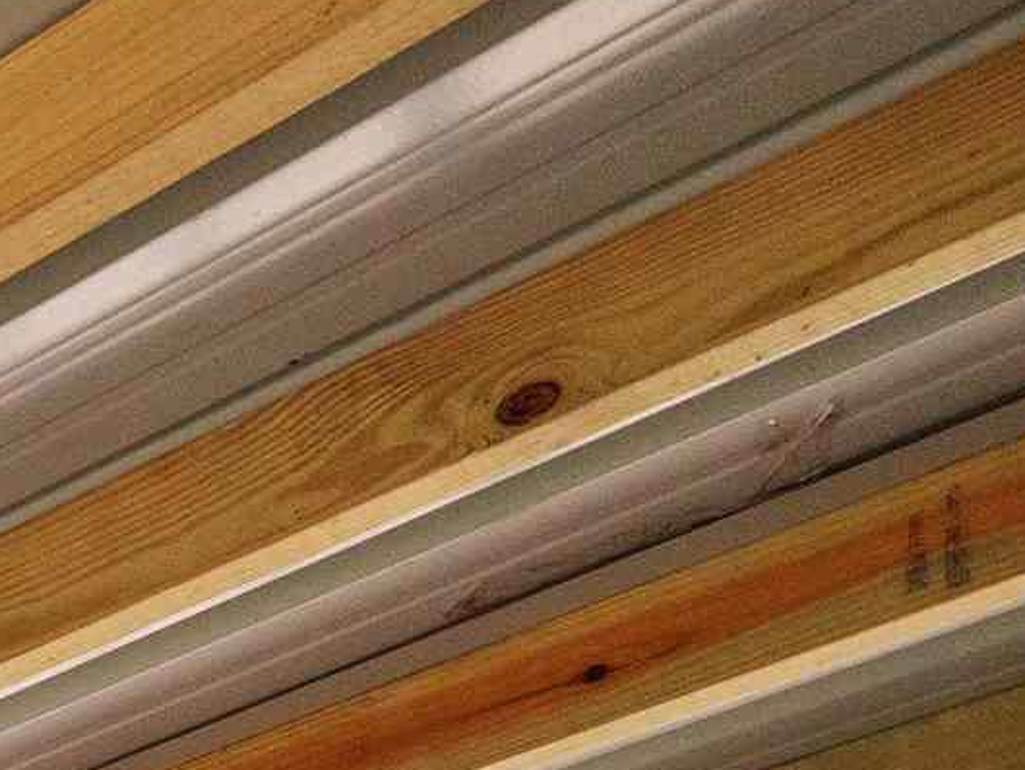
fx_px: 1984
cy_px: 1684
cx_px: -1339
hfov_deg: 16.0
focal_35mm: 67
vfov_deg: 15.6
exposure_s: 1/100
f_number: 9
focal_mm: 12
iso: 500
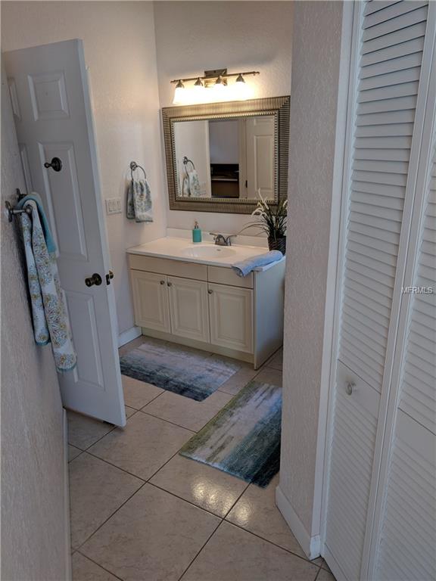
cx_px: 218
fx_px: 437
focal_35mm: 26
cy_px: 290
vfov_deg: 67.3
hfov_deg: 53.1
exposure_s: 1/139
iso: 66
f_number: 2
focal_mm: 4.67
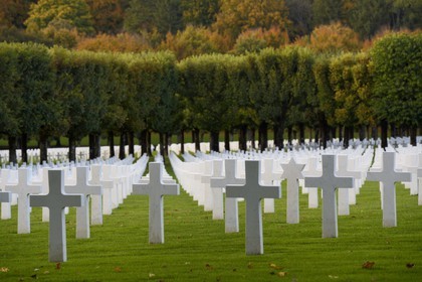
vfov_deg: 7.6
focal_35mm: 180
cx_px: 211
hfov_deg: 11.4
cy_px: 141
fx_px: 2110
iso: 400
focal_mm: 180
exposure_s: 1/160
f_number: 8
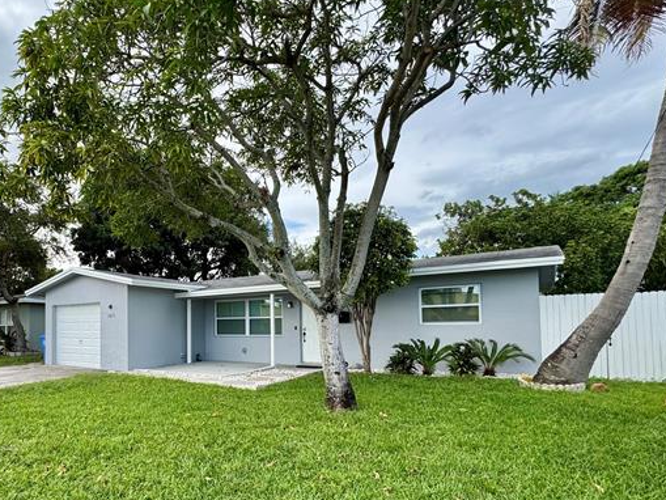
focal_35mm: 22
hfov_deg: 72.6
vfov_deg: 60.3
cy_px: 314
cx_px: 191
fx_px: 423
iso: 40
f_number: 2.2
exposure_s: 1/421
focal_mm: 2.22
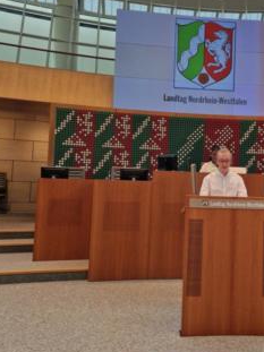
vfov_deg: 50.1
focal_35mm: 37
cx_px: 207
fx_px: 377
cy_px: 162
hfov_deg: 37.4
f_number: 1.8
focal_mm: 5.4
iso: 50
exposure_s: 1/180
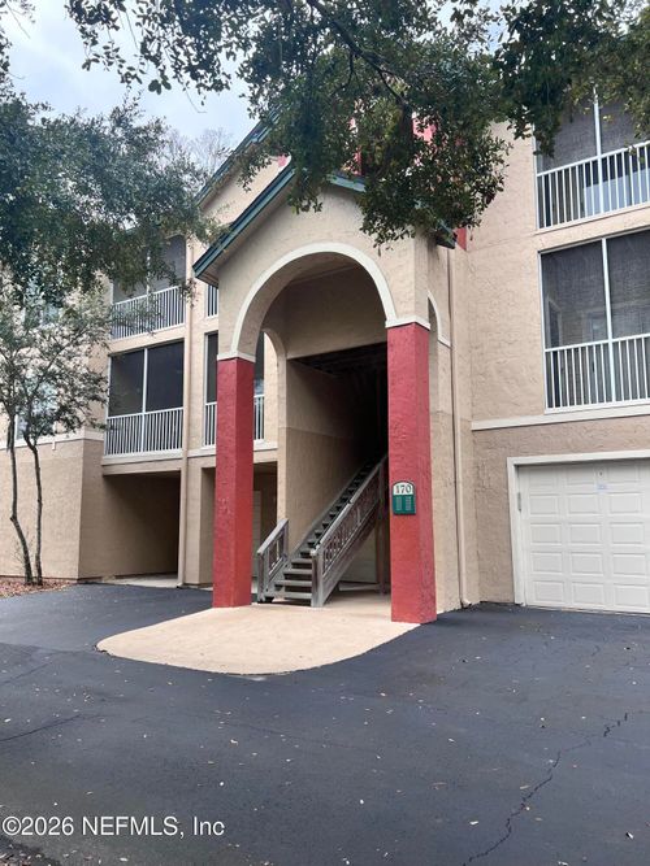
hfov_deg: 53.0
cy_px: 433
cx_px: 325
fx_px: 651
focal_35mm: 26
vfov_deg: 67.3
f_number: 1.5
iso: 50
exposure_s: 1/1224
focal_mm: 5.7
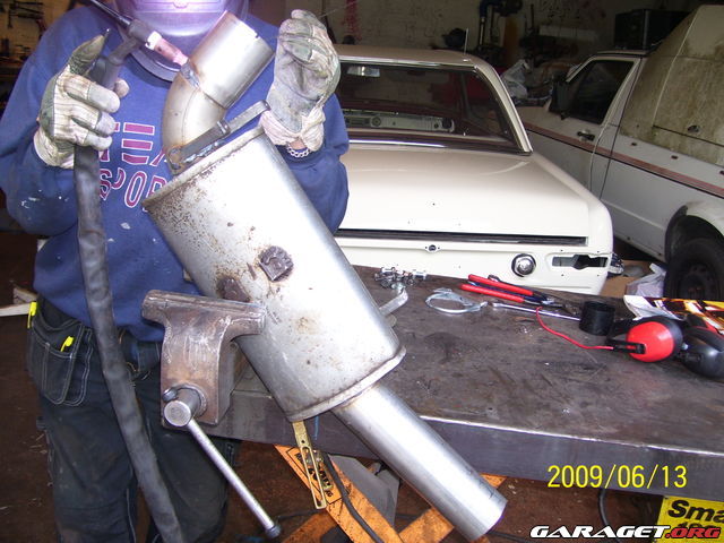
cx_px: 362
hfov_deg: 50.1
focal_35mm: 37
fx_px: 774
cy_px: 272
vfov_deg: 38.7
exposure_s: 1/60
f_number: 2.7
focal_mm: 6
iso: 80
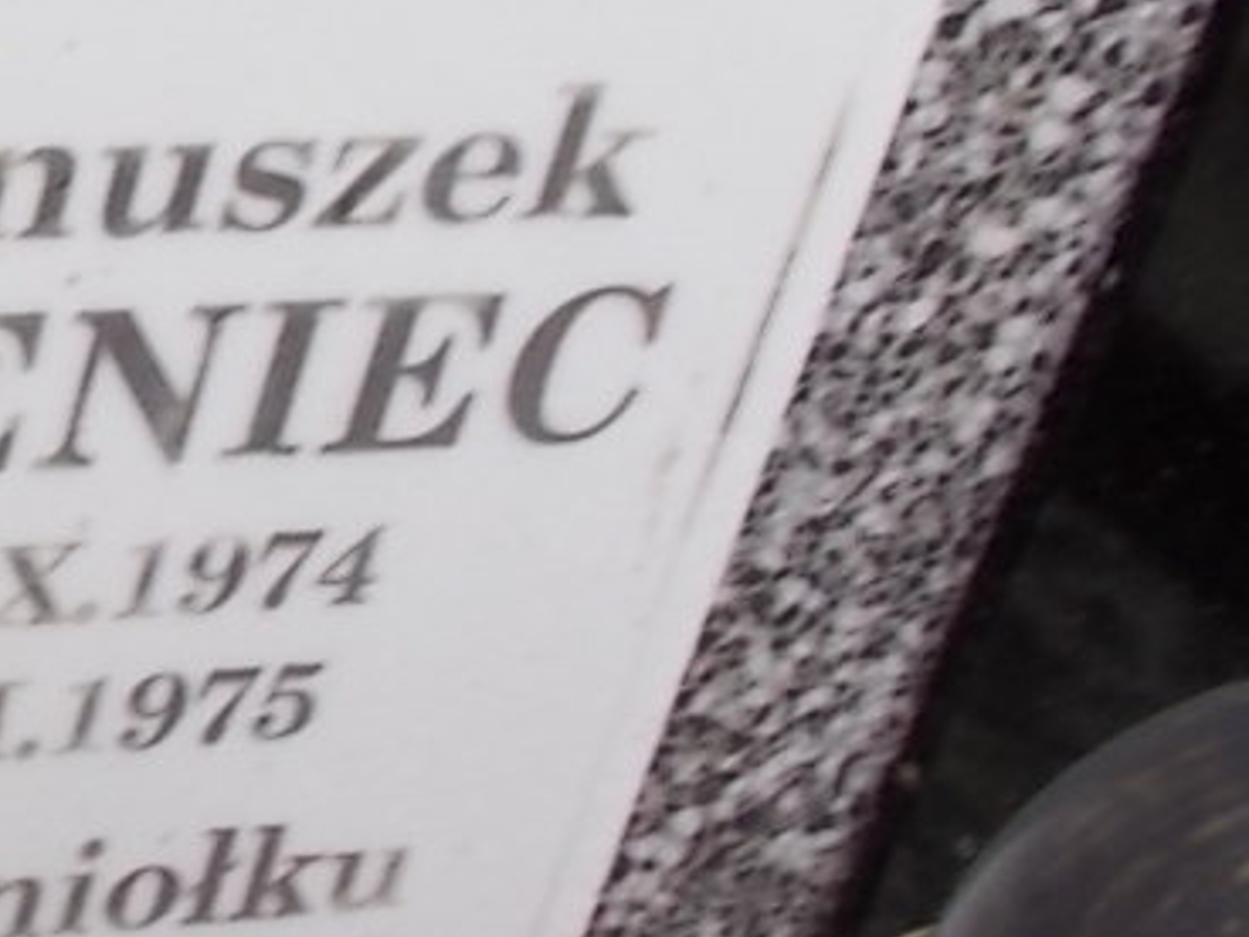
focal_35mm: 113
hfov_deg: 15.0
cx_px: -1059
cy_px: -20
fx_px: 4077
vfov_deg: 12.9
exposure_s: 1/40
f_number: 3.2
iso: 80
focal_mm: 4.6
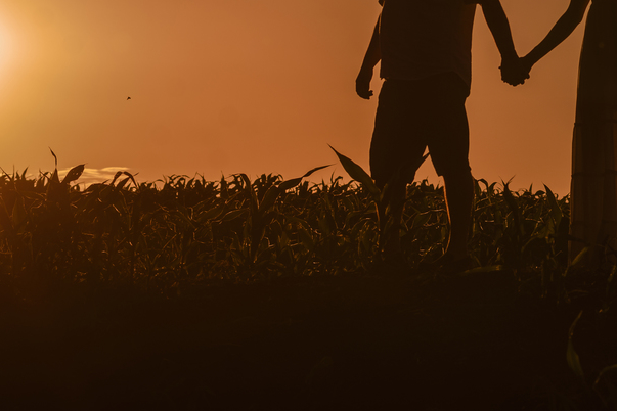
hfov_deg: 8.6
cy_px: 26
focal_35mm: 239
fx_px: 4096
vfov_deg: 5.7
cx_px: 350
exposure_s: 1/1600
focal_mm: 80
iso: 100
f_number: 8
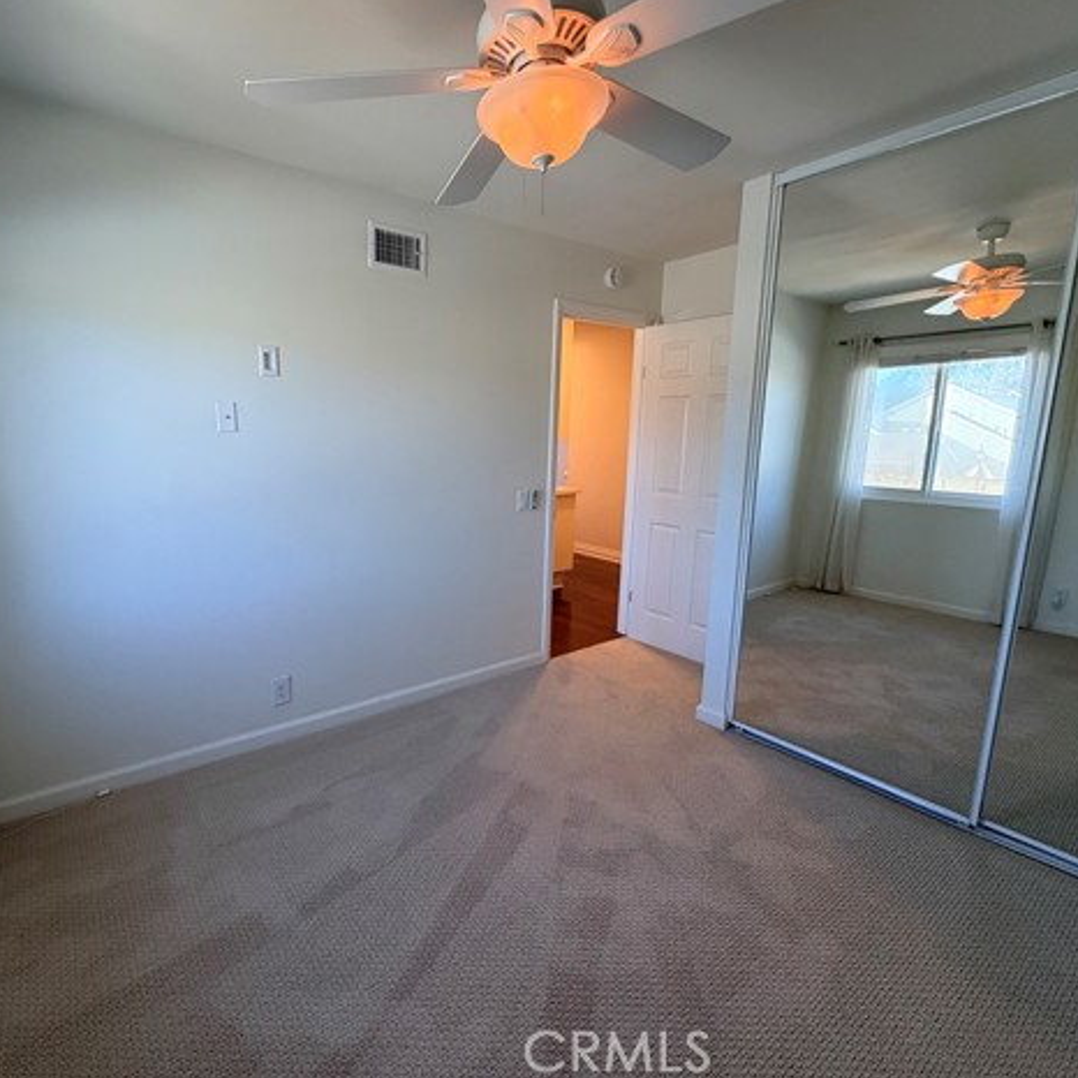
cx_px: 456
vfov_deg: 84.0
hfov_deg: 83.4
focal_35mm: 17
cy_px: 530
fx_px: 599
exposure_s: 1/120
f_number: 2.2
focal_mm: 2.22
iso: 250
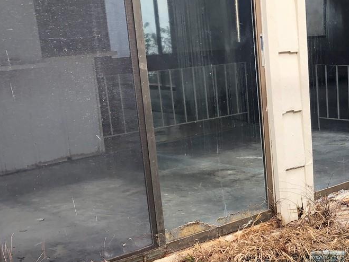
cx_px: 355
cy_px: 246
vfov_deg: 21.1
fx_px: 685
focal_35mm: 68
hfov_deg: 26.9
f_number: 1.8
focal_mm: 3.99
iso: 20
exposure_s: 1/298
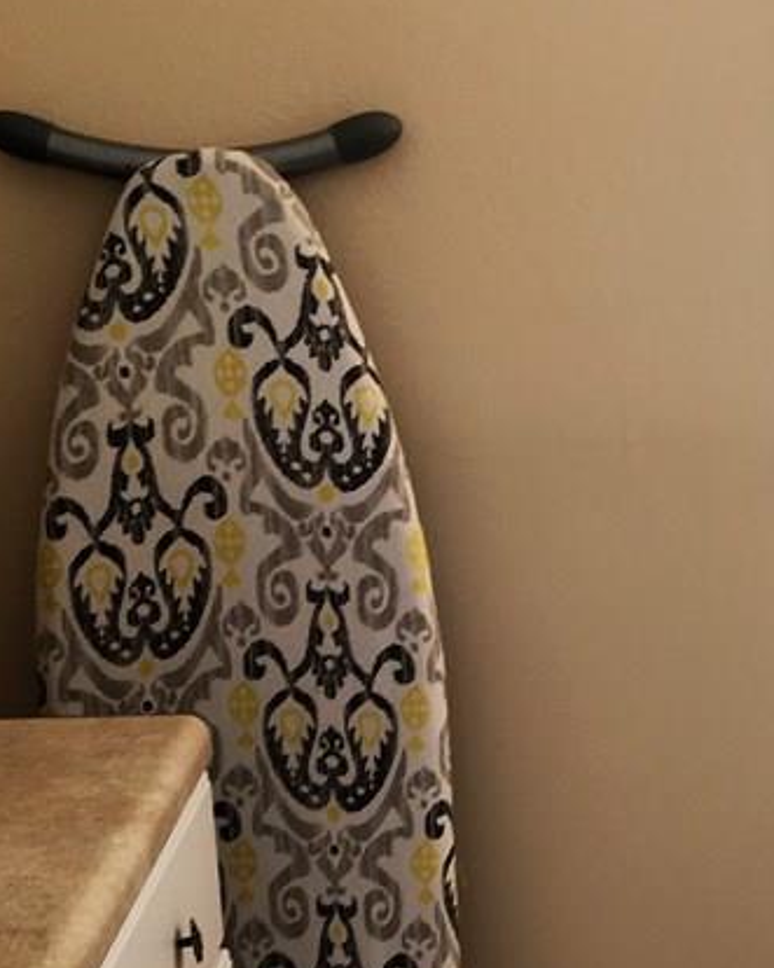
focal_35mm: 70
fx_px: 2005
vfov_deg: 26.3
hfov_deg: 20.8
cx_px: 851
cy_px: 849
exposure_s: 1/50
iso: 25
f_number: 2.2
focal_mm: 4.15
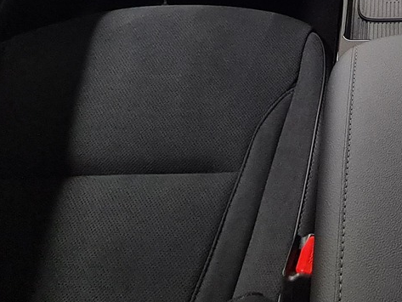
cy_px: -168
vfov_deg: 24.4
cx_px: 431
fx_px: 511
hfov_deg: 36.9
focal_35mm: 44
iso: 320
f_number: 2.2
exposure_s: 1/50
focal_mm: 2.2
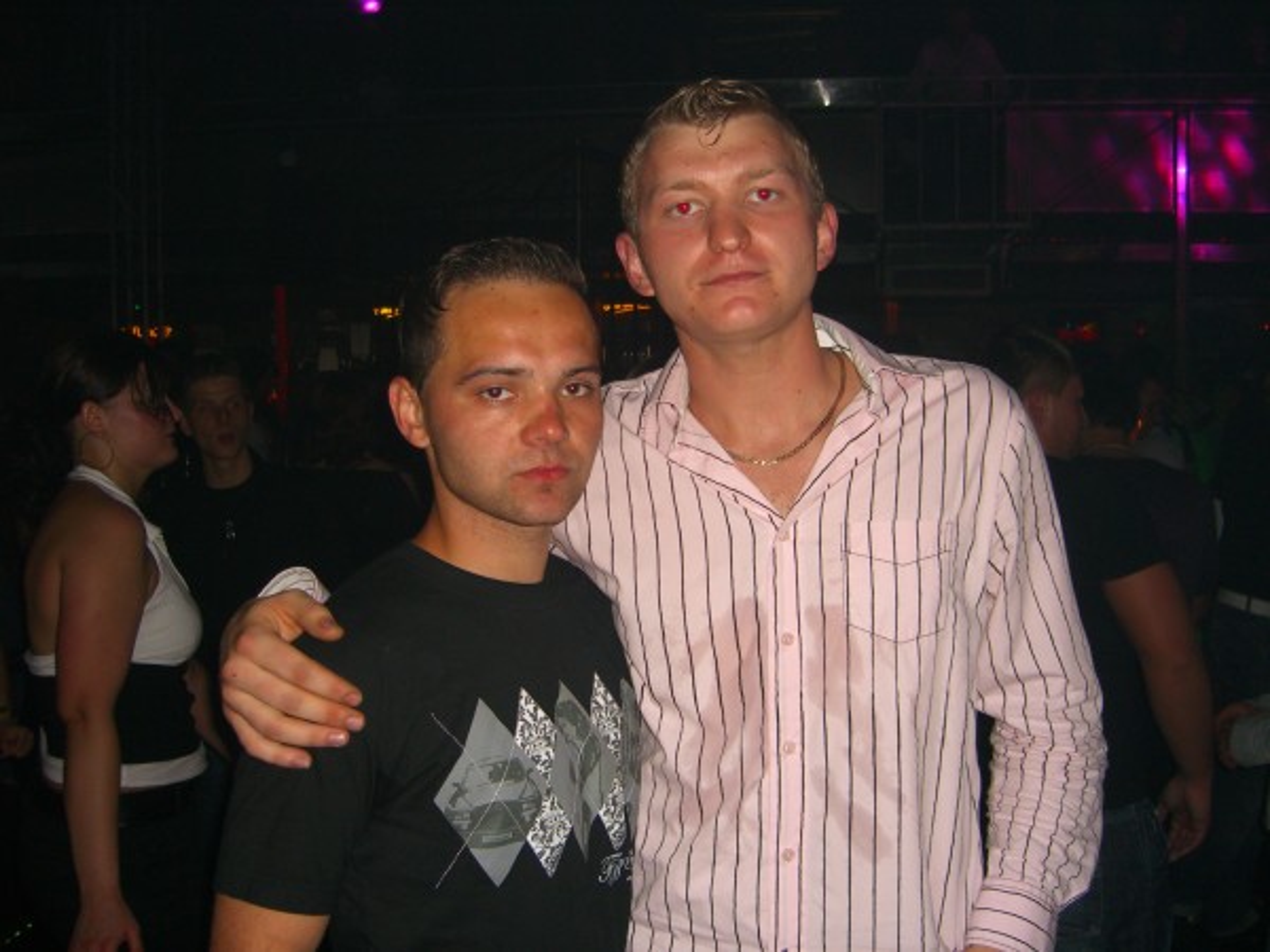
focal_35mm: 38
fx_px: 1394
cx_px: 635
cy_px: 476
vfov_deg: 37.7
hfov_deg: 49.0
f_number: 2.8
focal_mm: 7.9
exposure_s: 1/60
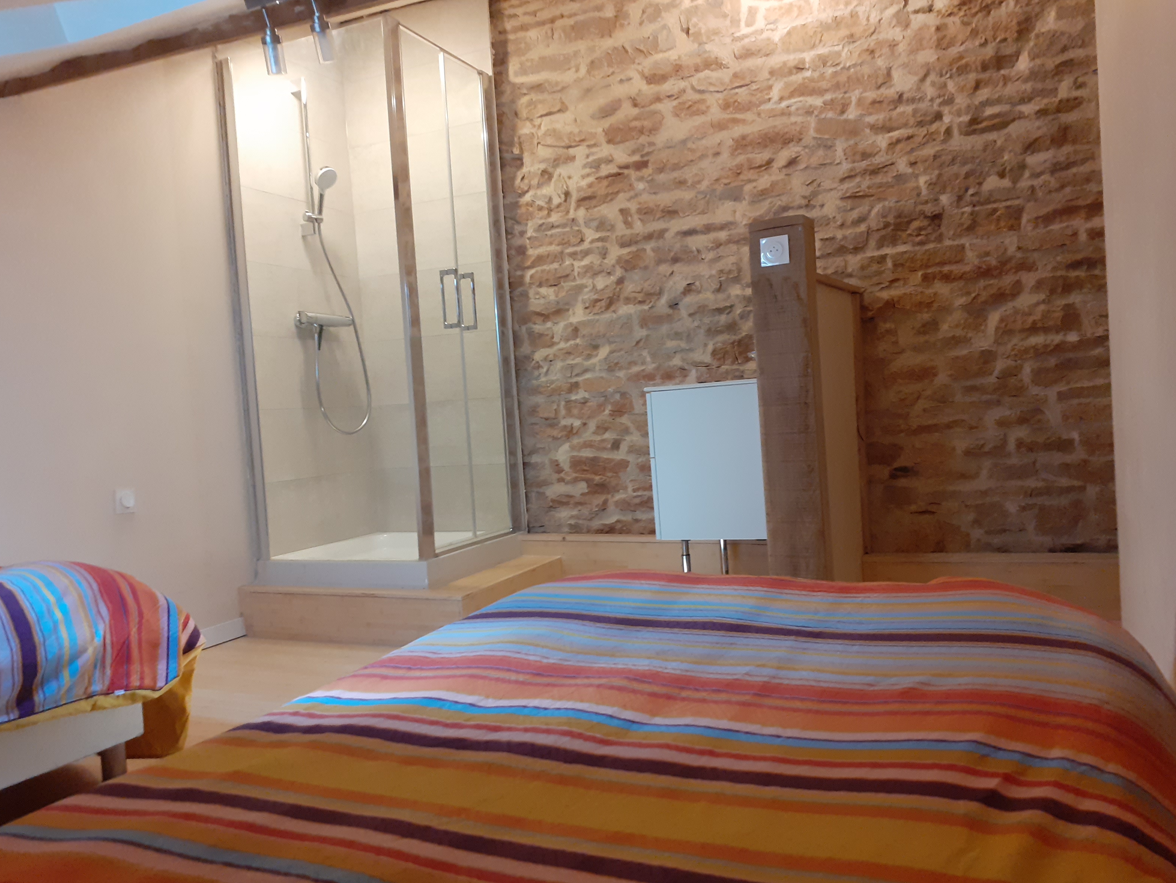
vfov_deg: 49.8
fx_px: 951
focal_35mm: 28
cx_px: 581
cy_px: 452
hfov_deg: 63.4
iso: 200
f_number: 1.9
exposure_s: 1/25
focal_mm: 3.6
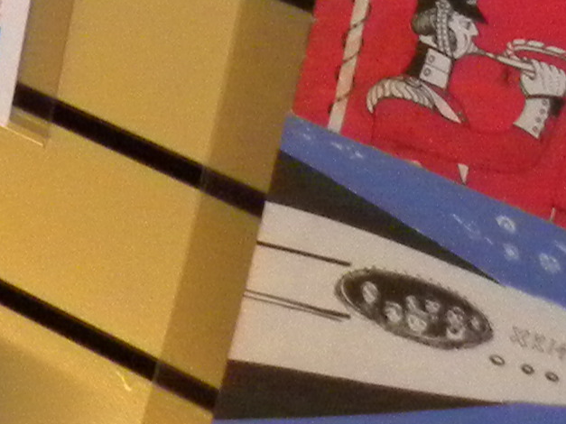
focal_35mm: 166
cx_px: -729
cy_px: -576
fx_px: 2714
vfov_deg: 8.2
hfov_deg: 10.5
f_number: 2.8
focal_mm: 4.6
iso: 400
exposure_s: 1/30
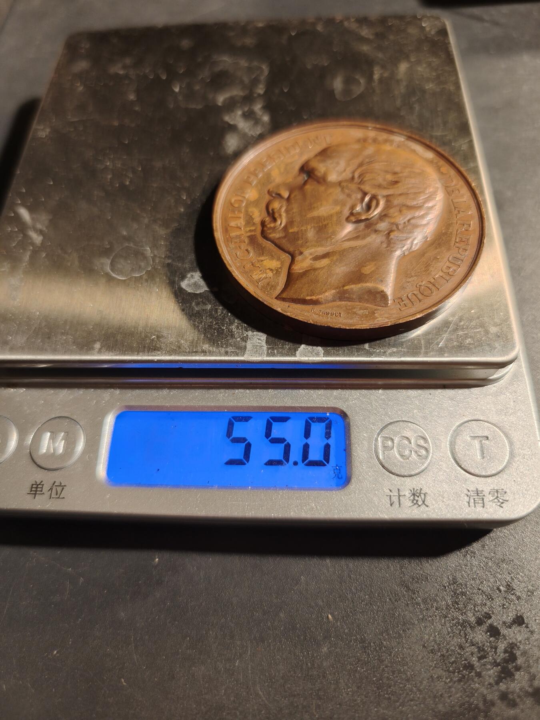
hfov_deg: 58.9
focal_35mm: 23
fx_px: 478
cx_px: 270
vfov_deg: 73.9
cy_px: 360
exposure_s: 1/157
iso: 250
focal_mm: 6.06
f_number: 1.6
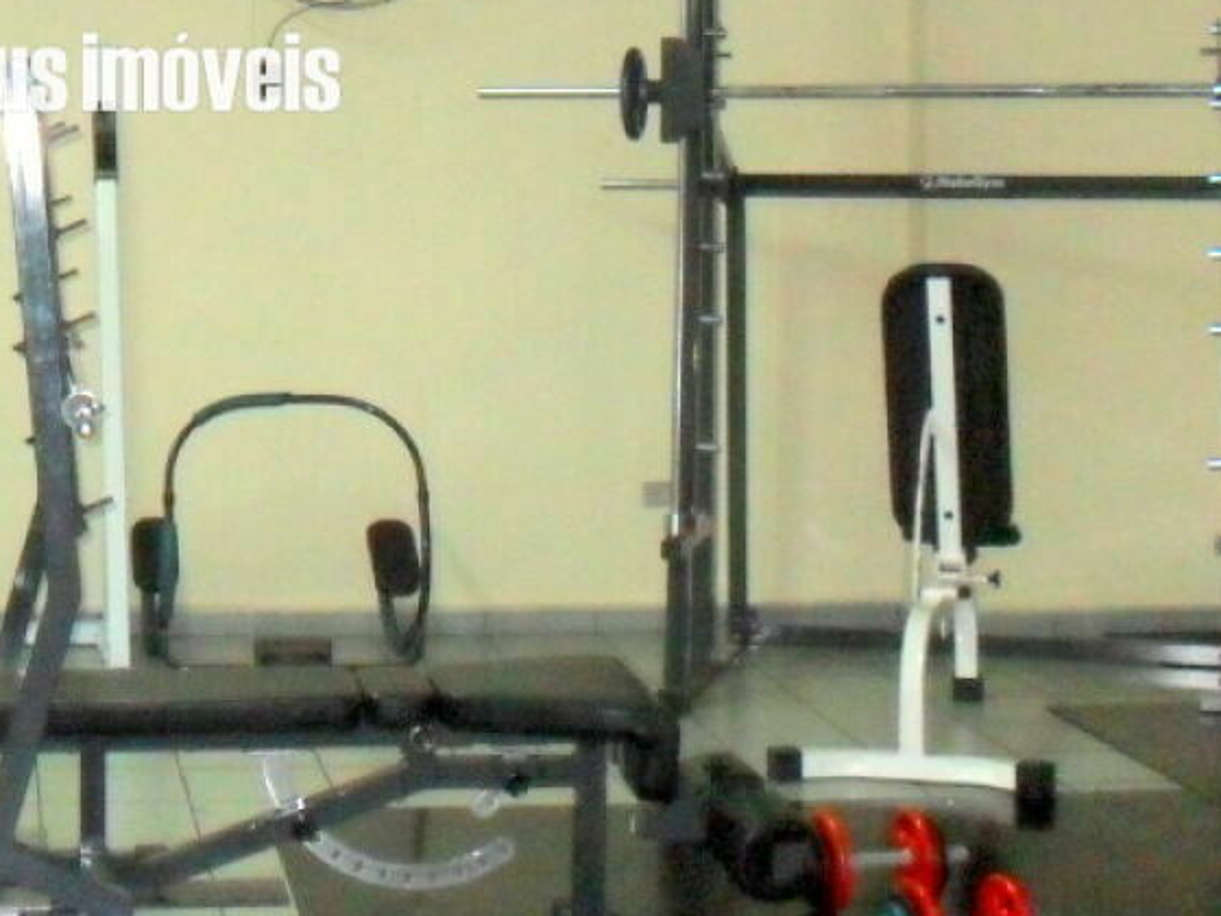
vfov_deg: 18.1
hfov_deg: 23.8
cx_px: 135
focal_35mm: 80
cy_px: 79
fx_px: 2822
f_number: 3
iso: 320
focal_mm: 6.3
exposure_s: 1/45
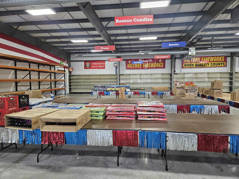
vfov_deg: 58.9
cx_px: 120
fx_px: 159
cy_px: 90
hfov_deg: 73.9
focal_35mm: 23
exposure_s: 1/120
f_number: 1.8
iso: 250
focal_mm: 5.4
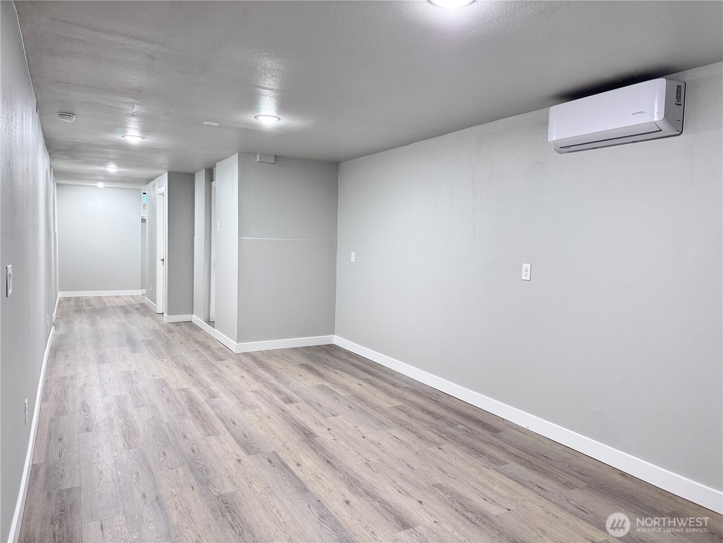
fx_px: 501
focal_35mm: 24
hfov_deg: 71.6
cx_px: 362
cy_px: 272
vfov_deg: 56.8
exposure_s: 1/60
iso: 250
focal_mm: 6.76
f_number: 1.78
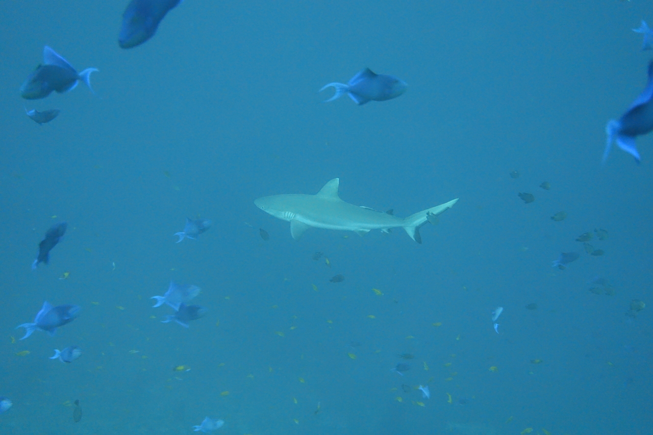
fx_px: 925
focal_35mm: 51
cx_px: 326
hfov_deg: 38.9
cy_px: 218
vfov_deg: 26.5
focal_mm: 18.7
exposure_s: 1/60
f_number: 2.8
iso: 1000
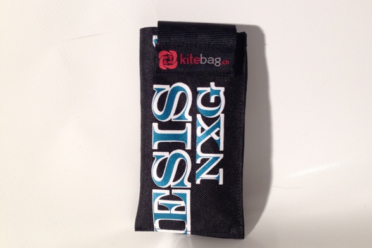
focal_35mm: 35
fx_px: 362
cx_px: 189
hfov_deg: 54.4
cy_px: 134
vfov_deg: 37.8
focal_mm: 4.13
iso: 100
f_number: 2.4
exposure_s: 1/20
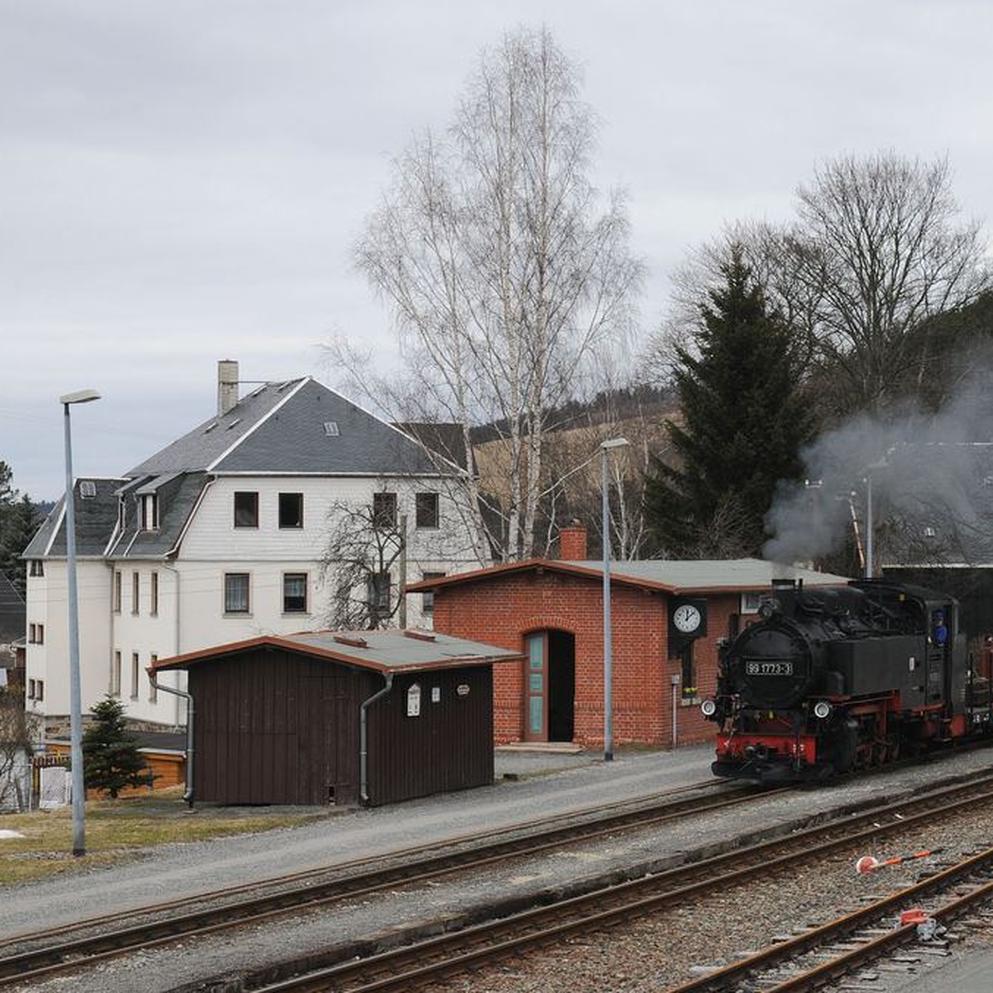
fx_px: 2629
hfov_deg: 21.2
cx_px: 719
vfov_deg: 21.4
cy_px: 496
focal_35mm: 81
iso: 250
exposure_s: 1/500
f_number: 7.1
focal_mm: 42
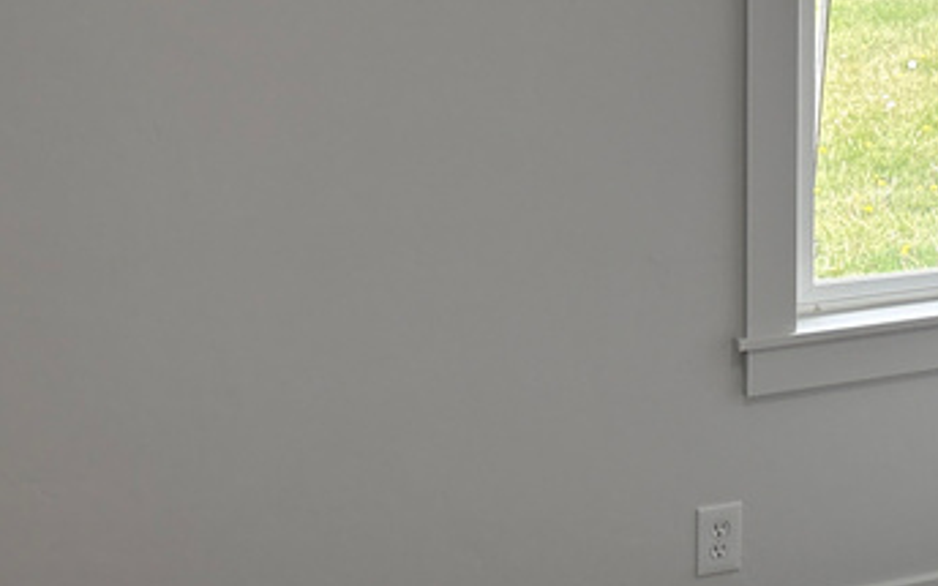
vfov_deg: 15.6
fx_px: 2096
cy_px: 11
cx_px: 1350
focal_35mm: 82
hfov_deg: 21.7
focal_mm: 5.96
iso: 40
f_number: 1.6
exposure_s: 1/183
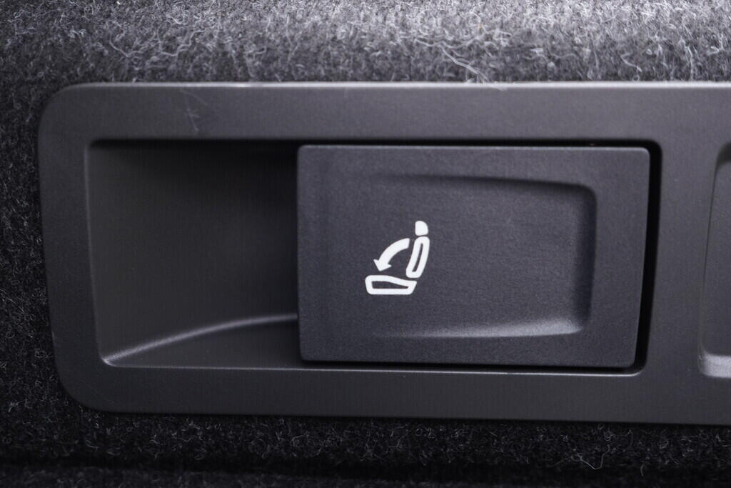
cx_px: 366
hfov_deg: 53.1
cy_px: 244
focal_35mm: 36
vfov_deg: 36.9
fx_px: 731
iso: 800
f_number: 2.8
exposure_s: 1/40
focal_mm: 24
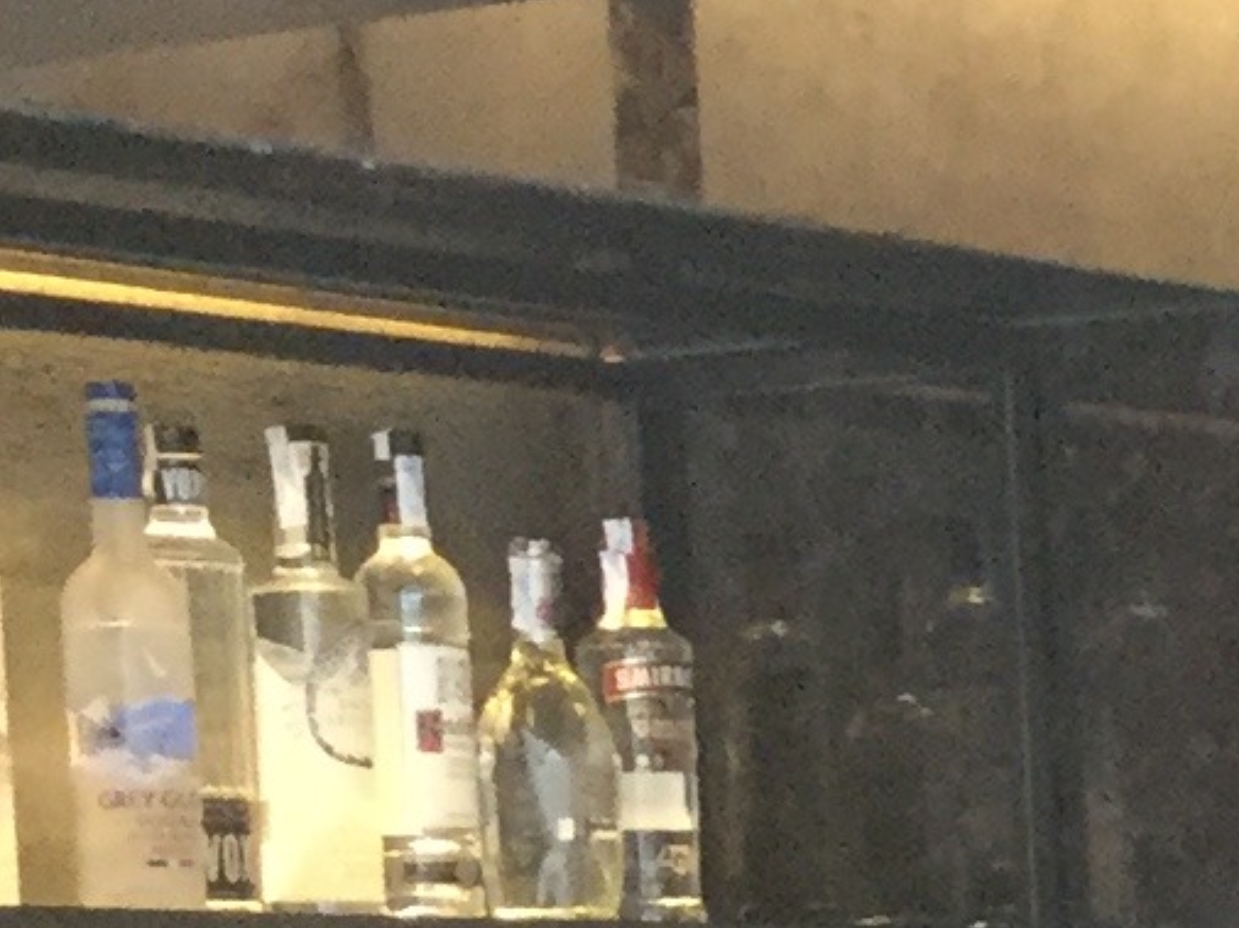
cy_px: 1653
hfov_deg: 9.2
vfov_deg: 7.2
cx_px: 2586
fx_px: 7155
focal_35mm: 200
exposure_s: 1/33
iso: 125
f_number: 2.4
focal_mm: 3.3
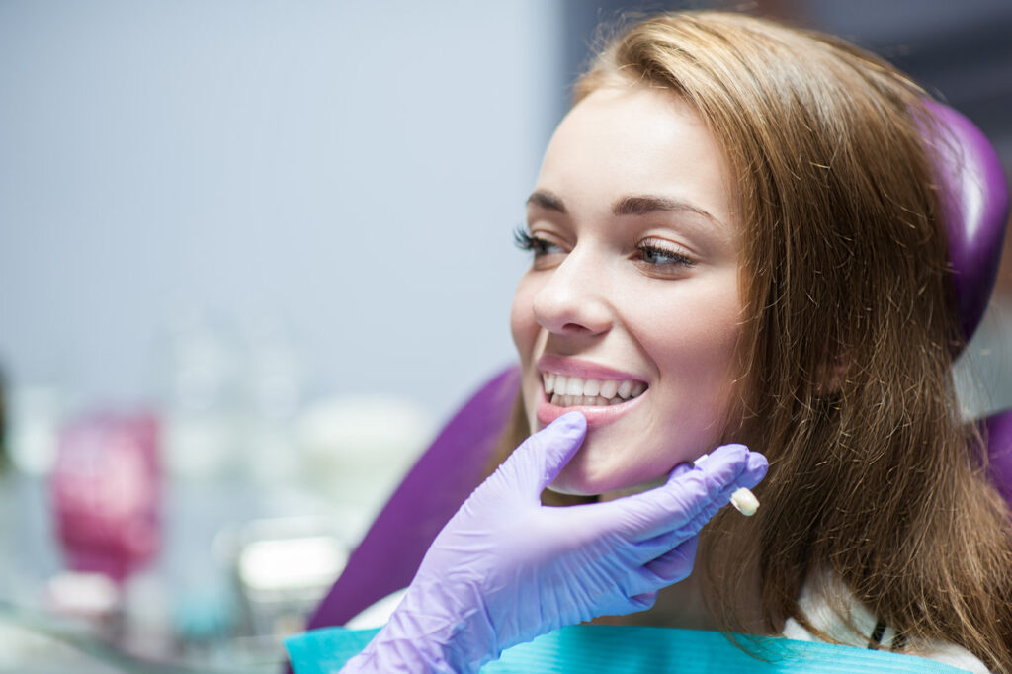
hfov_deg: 23.9
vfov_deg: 16.1
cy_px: 337
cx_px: 506
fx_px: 2389
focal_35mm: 85
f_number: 1.6
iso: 200
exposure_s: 1/125
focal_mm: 85
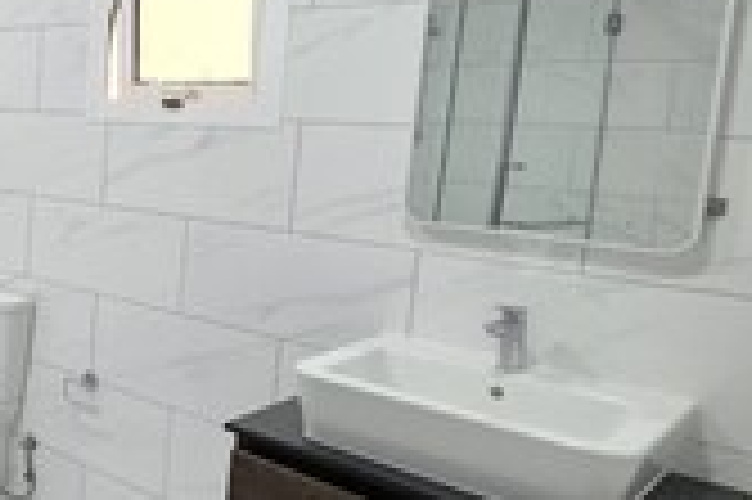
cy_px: 200
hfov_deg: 37.1
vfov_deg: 35.7
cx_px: -182
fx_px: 772
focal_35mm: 37
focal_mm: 2.2
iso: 320
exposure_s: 1/100
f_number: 1.9
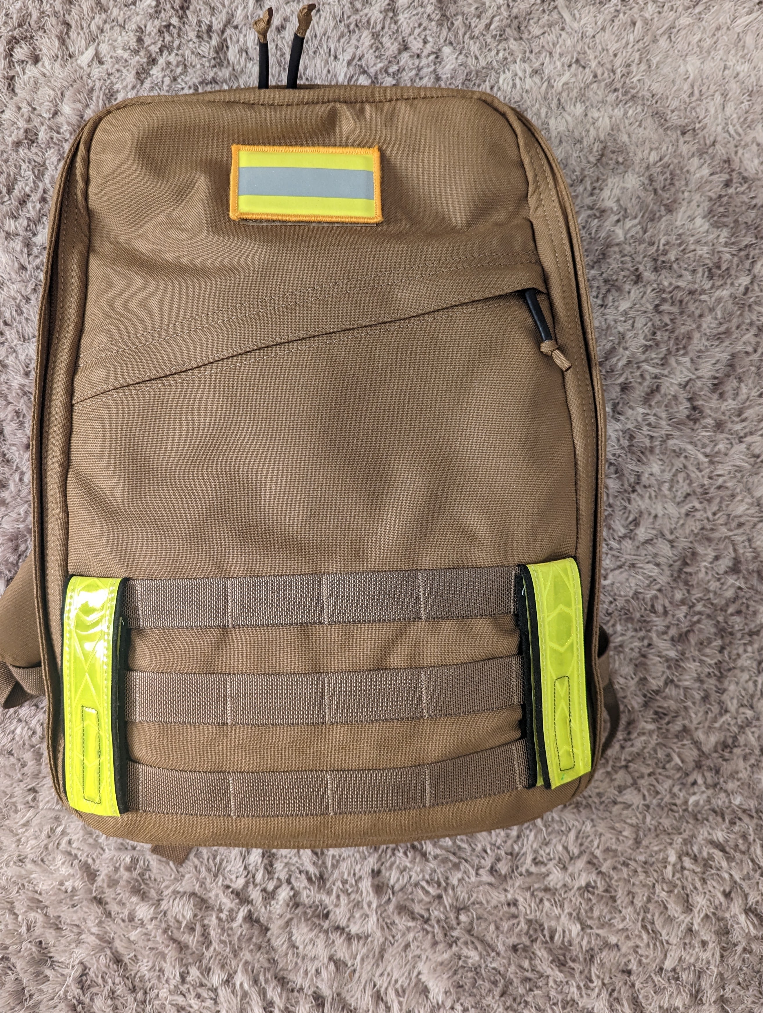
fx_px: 821
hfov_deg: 49.8
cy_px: 457
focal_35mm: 28
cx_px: 339
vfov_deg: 63.2
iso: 119
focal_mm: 6.81
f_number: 1.85
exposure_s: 1/23.8
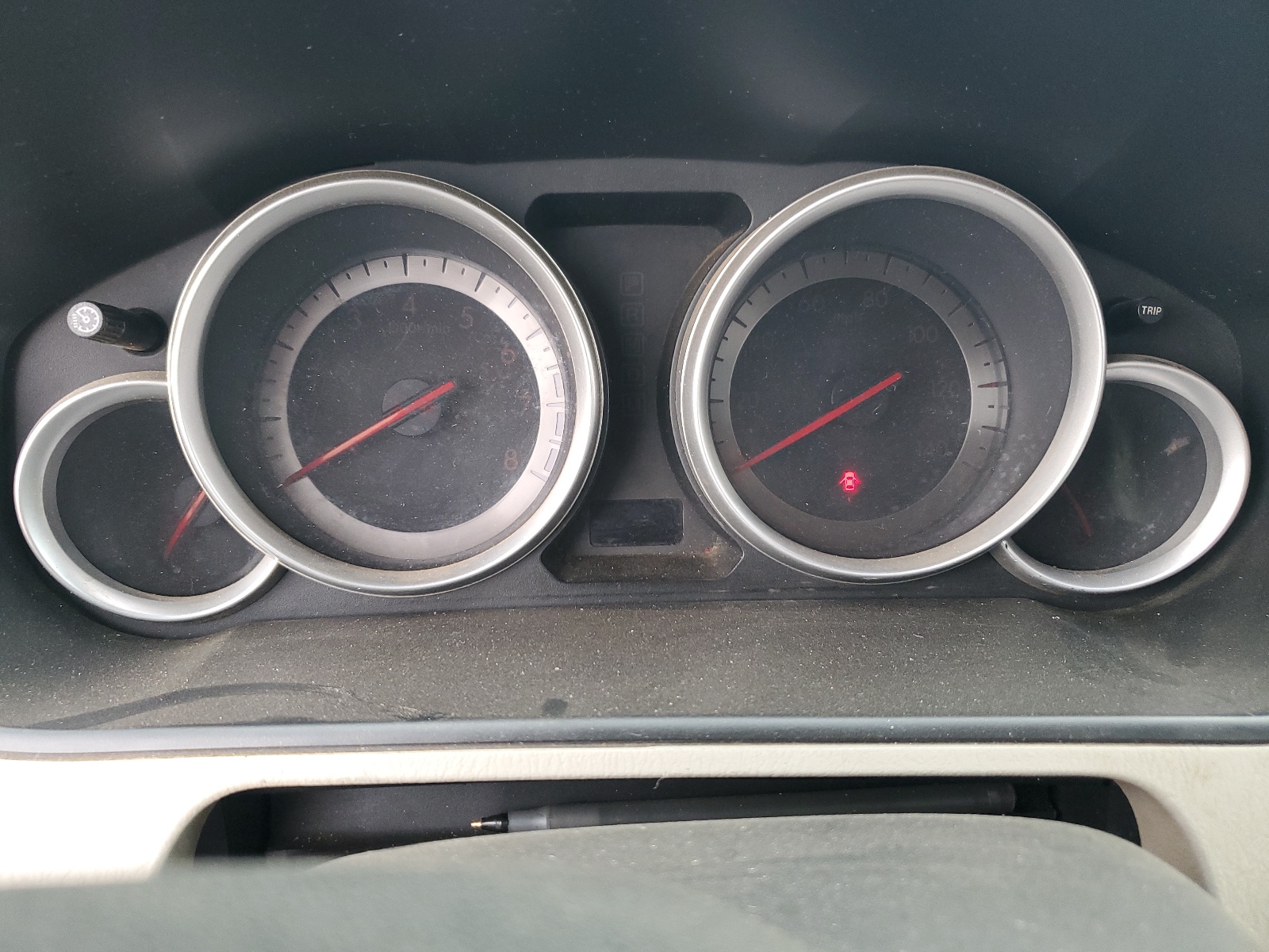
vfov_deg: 53.1
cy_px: 476
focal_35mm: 26
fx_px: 953
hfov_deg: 67.3
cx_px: 634
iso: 108
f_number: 1.5
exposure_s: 1/60.2
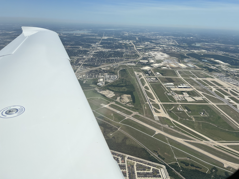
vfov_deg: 53.1
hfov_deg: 67.3
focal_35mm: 26
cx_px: 120
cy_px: 90
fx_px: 180
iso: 50
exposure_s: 1/5076
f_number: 1.5
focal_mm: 5.7
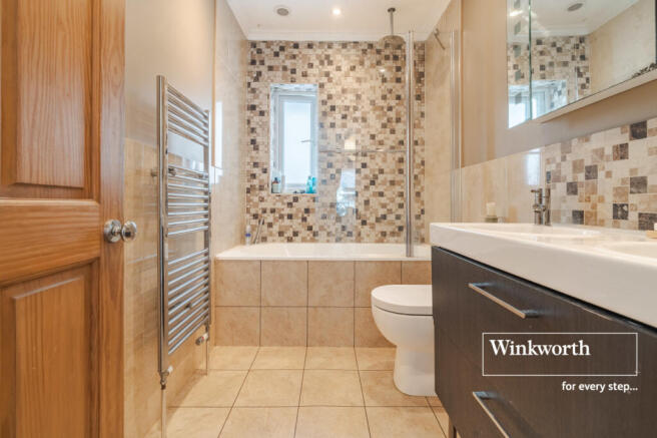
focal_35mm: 16
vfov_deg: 73.7
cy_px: 219
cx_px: 328
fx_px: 292
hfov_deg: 96.8
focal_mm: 16
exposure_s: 1/60
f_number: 8
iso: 400
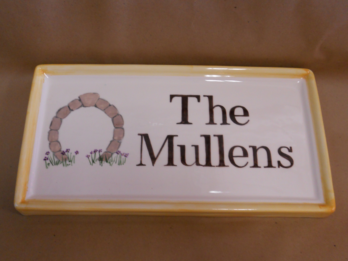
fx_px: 382
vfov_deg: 37.7
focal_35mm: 38
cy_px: 130
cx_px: 174
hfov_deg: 49.0
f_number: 3.9
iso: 250
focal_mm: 6.9
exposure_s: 1/30
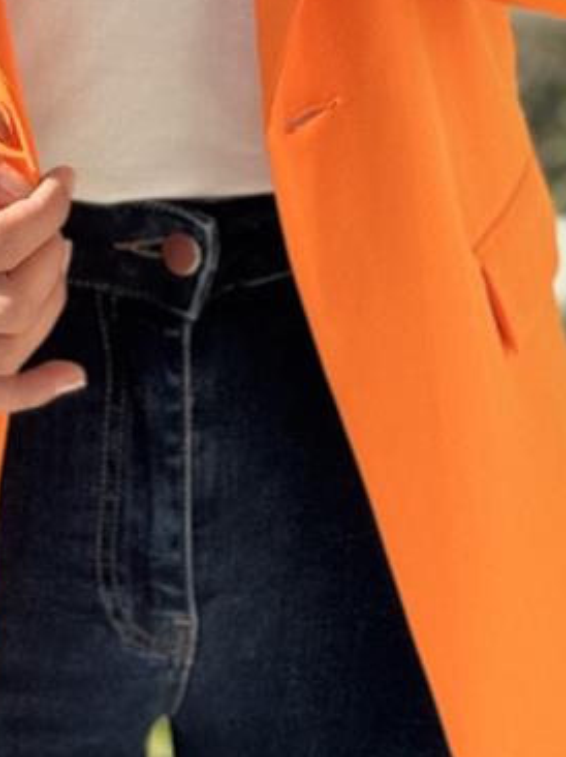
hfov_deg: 8.5
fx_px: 3820
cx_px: 246
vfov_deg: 11.1
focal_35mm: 175
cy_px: -191
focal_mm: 6.86
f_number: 1.78
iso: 64
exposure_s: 1/633
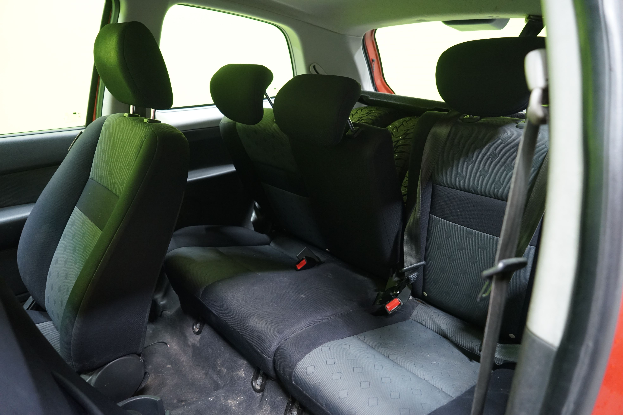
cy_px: 208
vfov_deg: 53.1
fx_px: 415
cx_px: 312
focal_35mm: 24
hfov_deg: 73.7
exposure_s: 1/20
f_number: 4.5
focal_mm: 24
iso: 2000
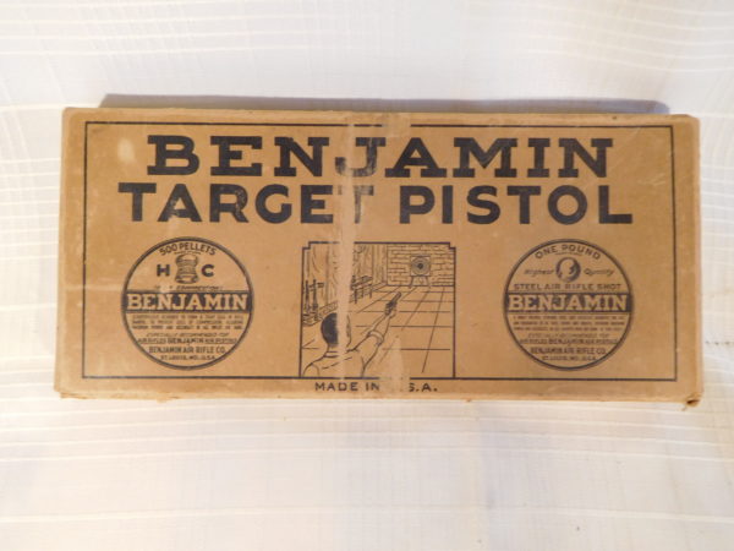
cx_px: 367
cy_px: 276
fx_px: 530
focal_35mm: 25
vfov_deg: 54.9
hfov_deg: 69.4
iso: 220
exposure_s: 1/30
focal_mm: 4.5
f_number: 3.4
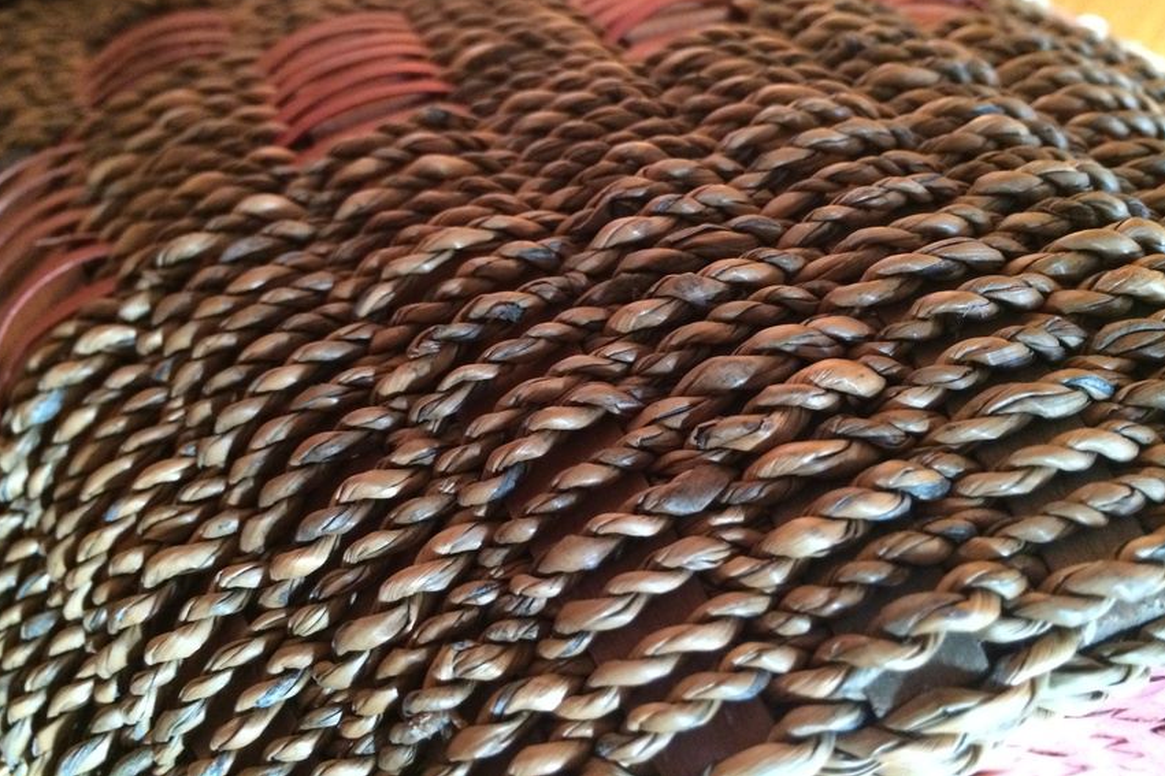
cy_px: 315
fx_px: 1068
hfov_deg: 57.2
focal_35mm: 33
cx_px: 553
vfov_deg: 39.8
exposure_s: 1/15
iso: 320
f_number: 2.2
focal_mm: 4.12
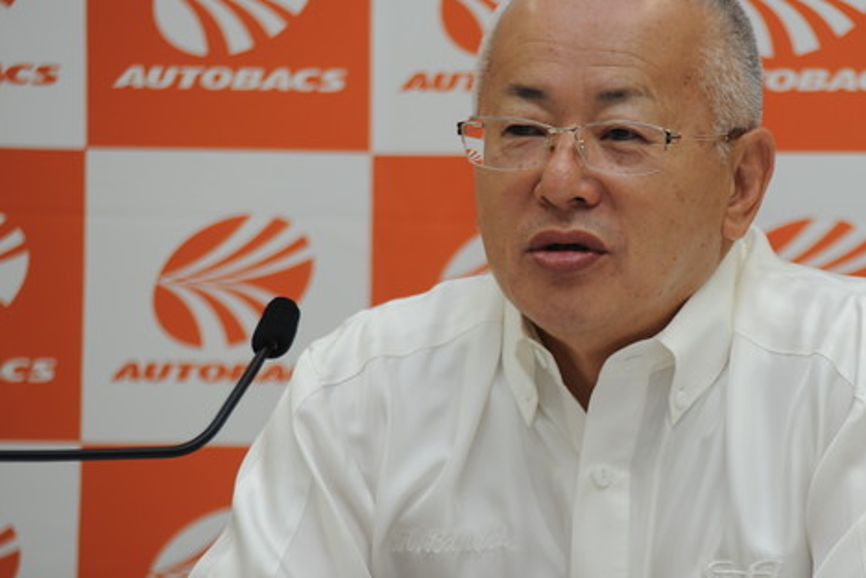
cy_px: 342
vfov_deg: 5.3
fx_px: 6280
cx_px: 617
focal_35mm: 261
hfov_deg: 7.9
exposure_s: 1/60
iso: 200
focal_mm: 170
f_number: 5.6
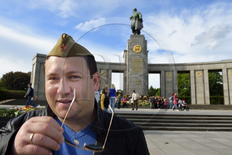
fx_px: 180
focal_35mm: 28
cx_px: 116
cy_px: 78
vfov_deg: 46.4
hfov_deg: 65.5
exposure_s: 1/250
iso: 200
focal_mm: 28
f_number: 10
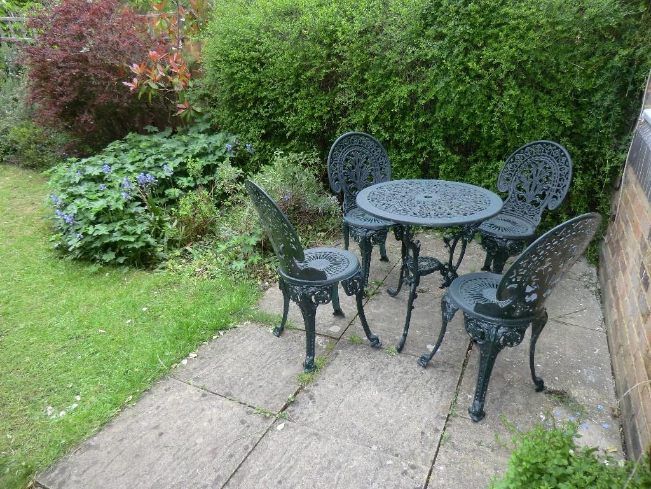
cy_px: 244
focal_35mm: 24
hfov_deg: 71.6
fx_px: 451
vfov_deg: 56.8
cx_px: 326
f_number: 3.2
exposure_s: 1/60
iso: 125
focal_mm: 4.3
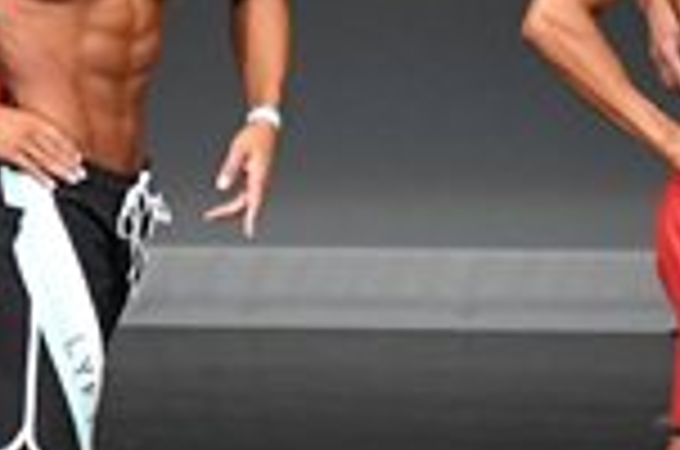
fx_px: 19565
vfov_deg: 1.3
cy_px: 72
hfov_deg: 2.0
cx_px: 394
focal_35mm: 1038
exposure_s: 1/400
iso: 4000
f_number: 5.6
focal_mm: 135
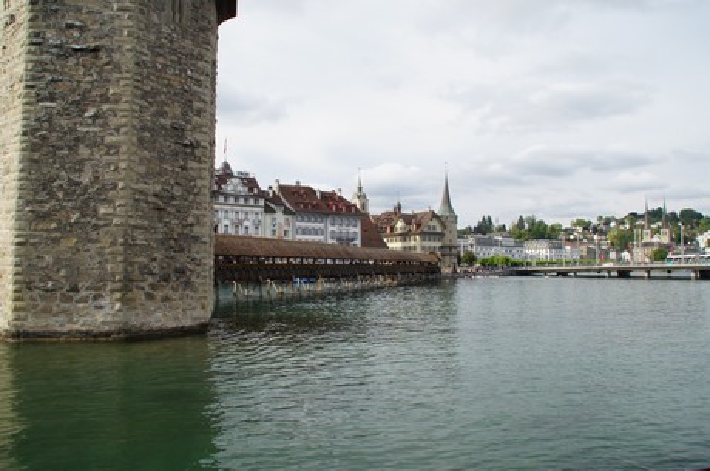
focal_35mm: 27
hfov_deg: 67.5
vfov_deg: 47.8
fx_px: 532
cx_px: 355
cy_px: 236
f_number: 11
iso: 100
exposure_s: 1/60
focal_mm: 18
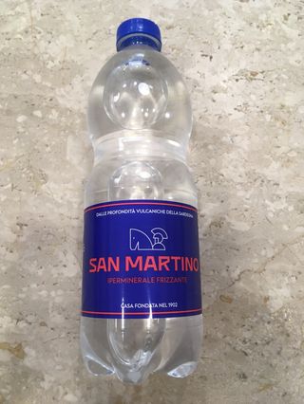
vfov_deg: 61.6
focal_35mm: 29
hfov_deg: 48.3
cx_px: 152
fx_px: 339
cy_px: 202
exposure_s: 1/33
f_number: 2.2
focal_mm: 4.15
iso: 40
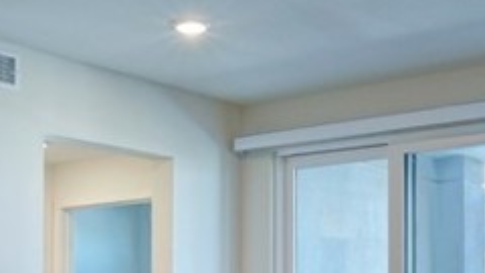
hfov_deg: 31.4
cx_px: 194
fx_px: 862
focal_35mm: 67
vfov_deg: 17.0
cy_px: 352
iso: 400
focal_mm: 10
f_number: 11
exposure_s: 1/10
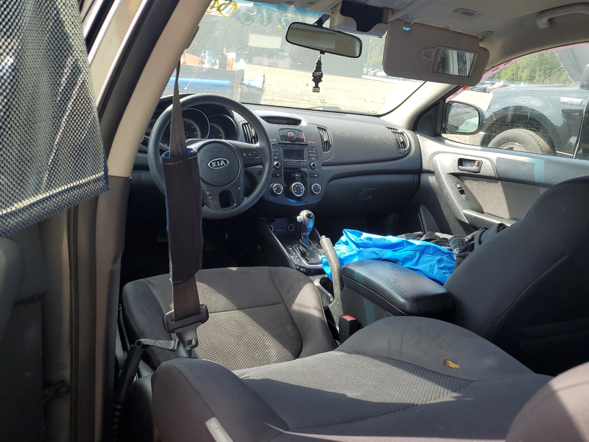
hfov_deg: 65.3
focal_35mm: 27
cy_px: 215
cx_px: 303
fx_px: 459
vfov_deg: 51.4
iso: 50
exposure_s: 1/455
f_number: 1.5
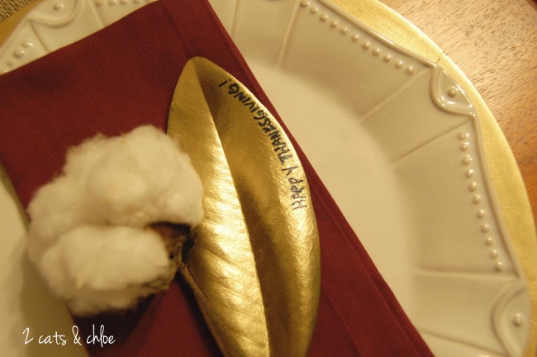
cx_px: 268
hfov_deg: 57.3
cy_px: 178
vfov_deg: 39.9
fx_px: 492
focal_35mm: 33
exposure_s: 1/25
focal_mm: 22
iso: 800
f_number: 4
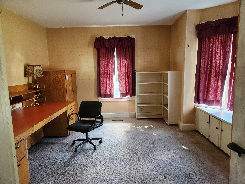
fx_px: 163
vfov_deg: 58.9
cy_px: 92
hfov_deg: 73.9
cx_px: 122
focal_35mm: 23
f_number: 1.8
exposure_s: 1/120
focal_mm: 5.4
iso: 800
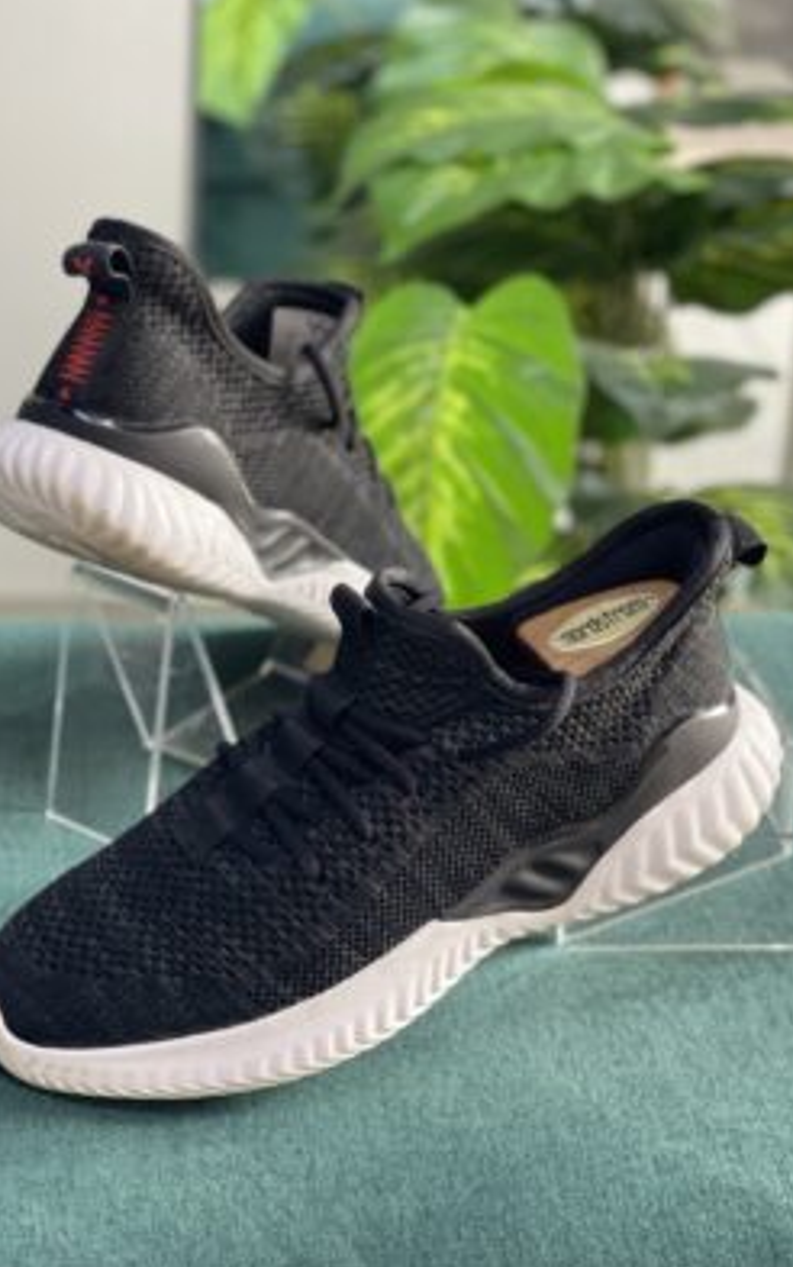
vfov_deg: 29.8
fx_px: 2383
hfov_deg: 18.9
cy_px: 638
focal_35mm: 69
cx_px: 348
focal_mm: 7.5
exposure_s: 1/100
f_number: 2.2
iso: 200
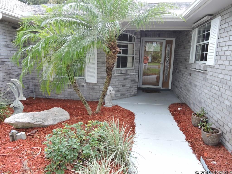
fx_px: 161
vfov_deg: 56.8
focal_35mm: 24
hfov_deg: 71.6
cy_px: 87
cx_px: 116
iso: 100
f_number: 3.3
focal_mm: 4.3
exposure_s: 1/60
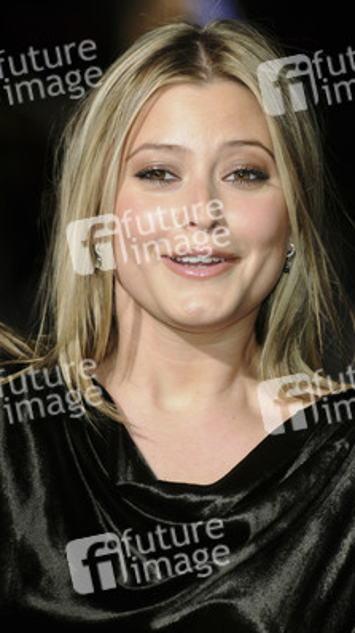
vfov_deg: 10.5
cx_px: 195
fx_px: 3451
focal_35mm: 206
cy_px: 317
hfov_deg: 5.9
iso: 500
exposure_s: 1/125
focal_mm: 130
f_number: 4.5
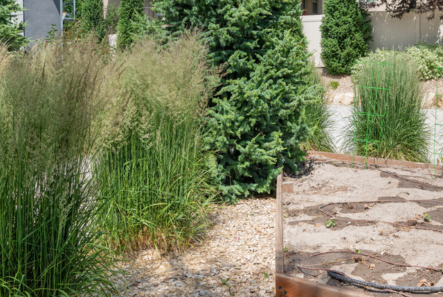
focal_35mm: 48
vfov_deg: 28.0
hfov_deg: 39.5
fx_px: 591
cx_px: 352
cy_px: 111
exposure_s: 1/80
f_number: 8
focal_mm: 30
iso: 250
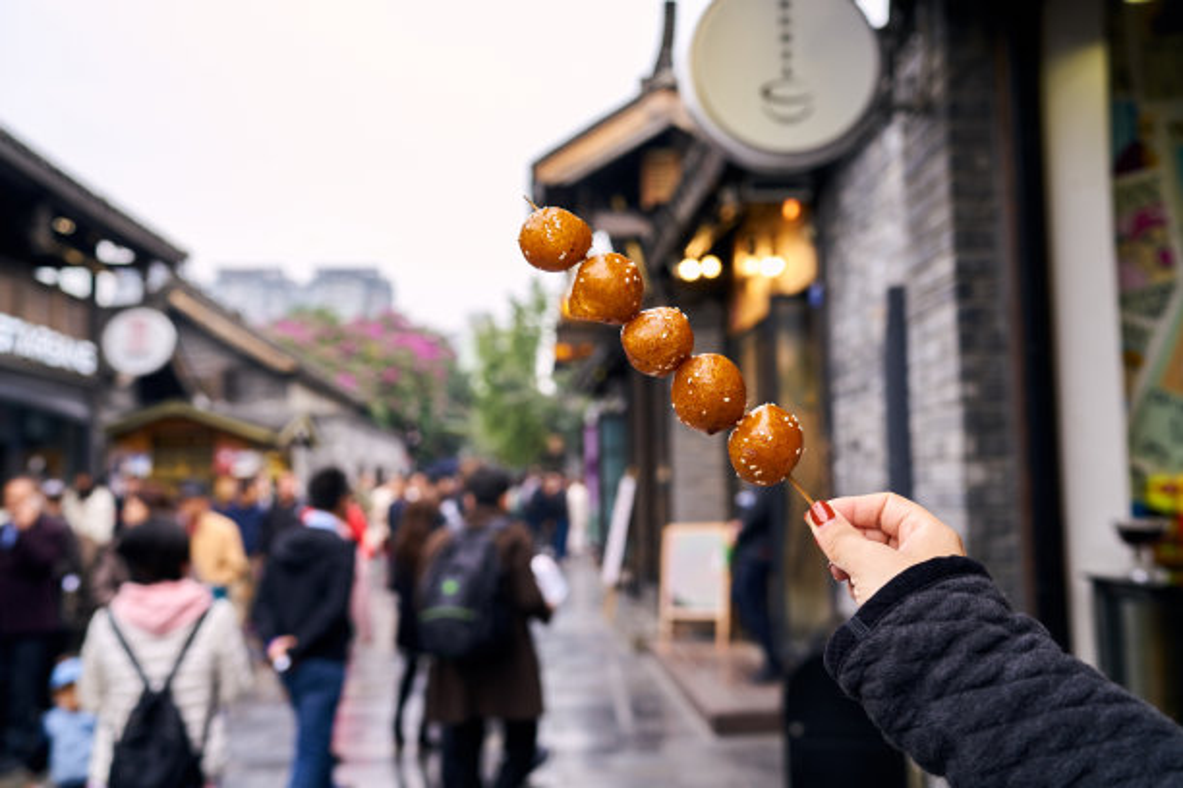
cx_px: 592
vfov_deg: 37.9
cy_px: 394
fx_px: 1150
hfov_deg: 54.4
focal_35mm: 35
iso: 320
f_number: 4
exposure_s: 1/200
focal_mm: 35
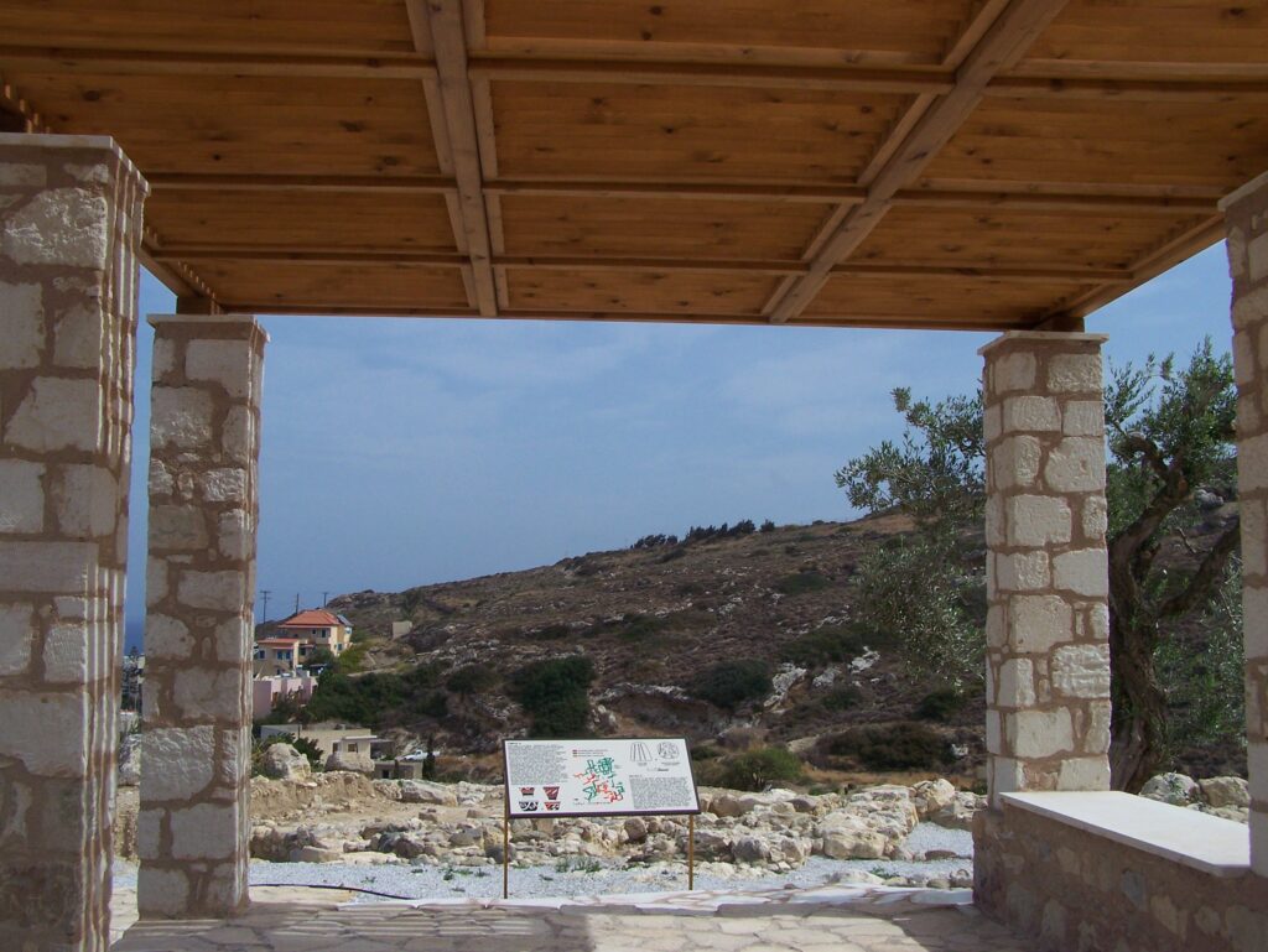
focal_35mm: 38
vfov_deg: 37.8
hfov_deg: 49.0
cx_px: 634
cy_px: 476
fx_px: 1393
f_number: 5.6
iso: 80
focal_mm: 6.3
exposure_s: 1/1000
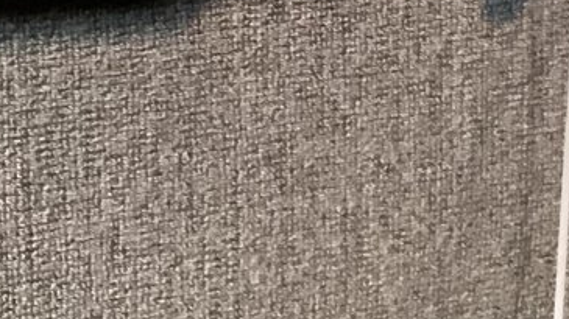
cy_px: -108
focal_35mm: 140
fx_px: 2111
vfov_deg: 8.5
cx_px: 336
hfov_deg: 15.3
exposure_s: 1/30
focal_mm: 3.3
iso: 400
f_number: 2.4
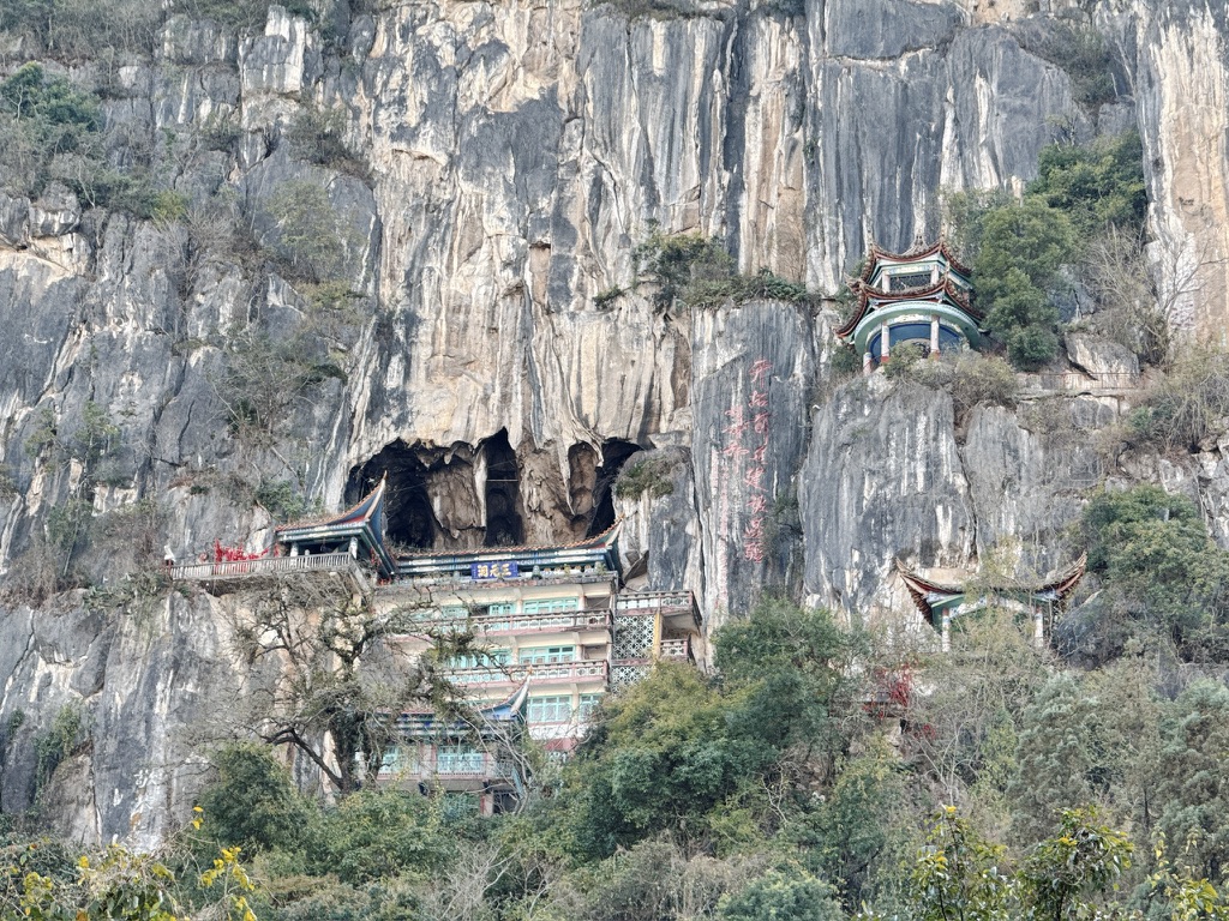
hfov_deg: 16.4
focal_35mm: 120
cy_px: 460
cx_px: 614
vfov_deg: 12.3
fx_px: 4260
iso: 50
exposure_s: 1/121
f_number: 2.8
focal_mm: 15.66
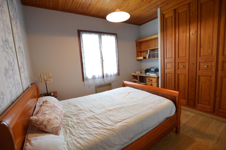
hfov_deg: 100.5
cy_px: 75
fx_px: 94
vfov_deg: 77.2
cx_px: 113
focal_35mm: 15
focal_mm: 10
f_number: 3.5
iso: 640
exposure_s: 1/60
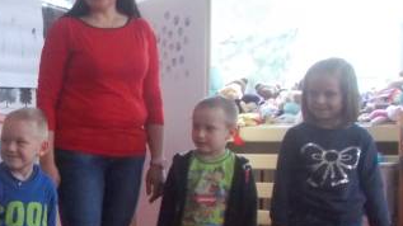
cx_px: -51
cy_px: 162
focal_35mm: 67
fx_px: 716
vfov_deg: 17.9
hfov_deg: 28.3
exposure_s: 1/60
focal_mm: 4.6
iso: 640
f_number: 3.2
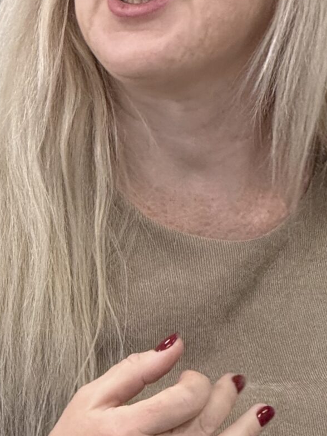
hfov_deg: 3.8
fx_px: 4937
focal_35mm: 392
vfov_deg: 5.1
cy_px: 313
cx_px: 174
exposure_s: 1/81
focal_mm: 15.66
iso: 250
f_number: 2.8
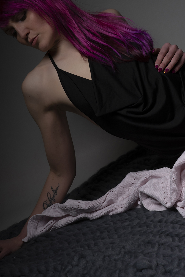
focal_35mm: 81
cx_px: 133
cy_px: 116
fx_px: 624
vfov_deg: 25.0
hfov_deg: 16.8
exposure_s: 1/200
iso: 200
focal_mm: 51
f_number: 16
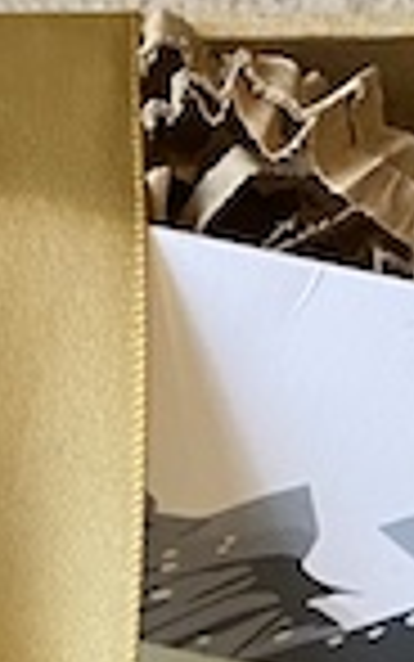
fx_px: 2705
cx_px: -36
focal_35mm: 150
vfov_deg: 11.9
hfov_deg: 8.7
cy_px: 1464
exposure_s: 1/50
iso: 200
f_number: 1.8
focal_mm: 4.25
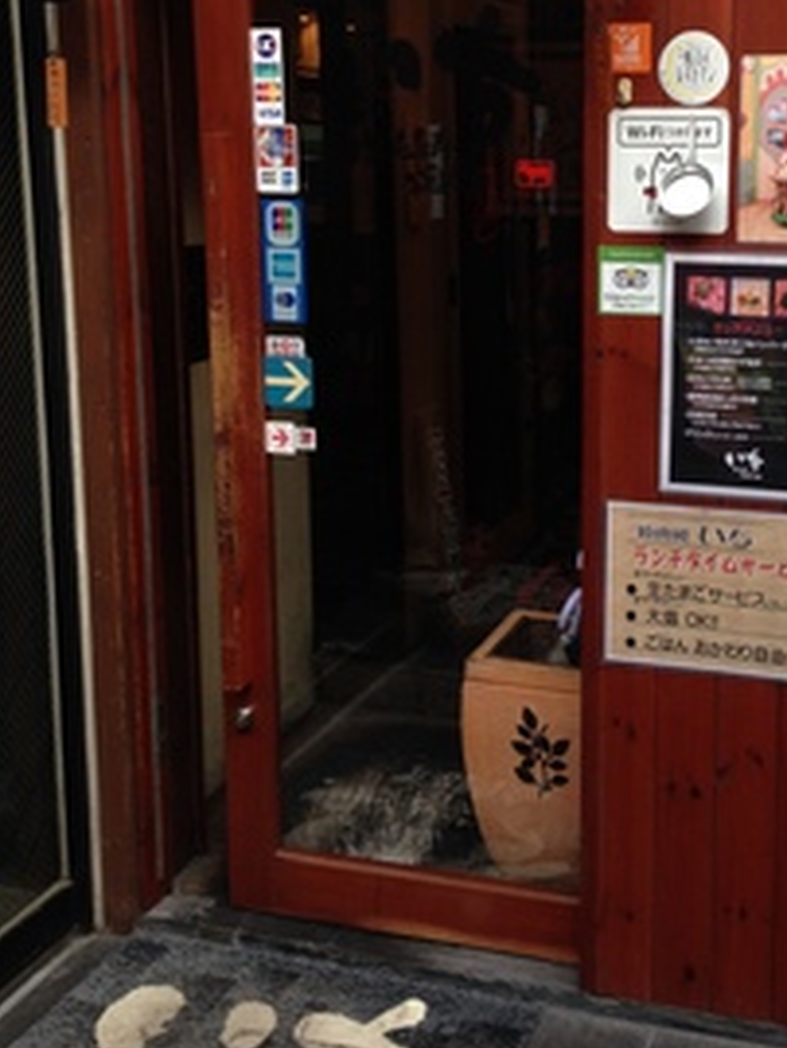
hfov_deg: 29.3
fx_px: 1484
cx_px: 581
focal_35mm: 49
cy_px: 393
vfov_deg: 38.6
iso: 64
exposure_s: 1/40
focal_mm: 4.12
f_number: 2.4
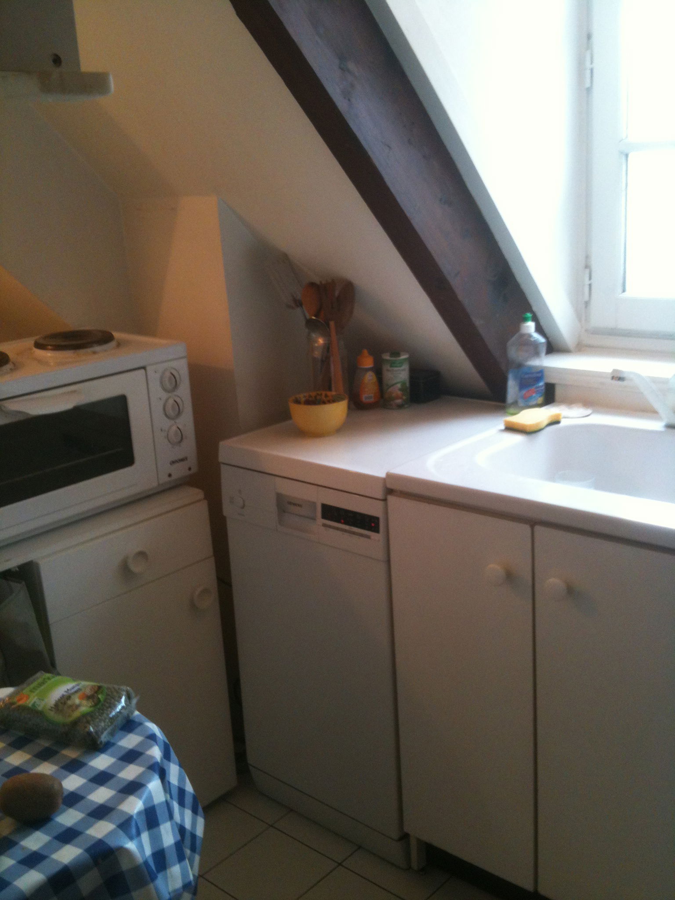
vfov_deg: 52.6
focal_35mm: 35
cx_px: 338
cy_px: 450
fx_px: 910
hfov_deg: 40.7
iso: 100
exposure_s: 1/15
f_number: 2.8
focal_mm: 3.85
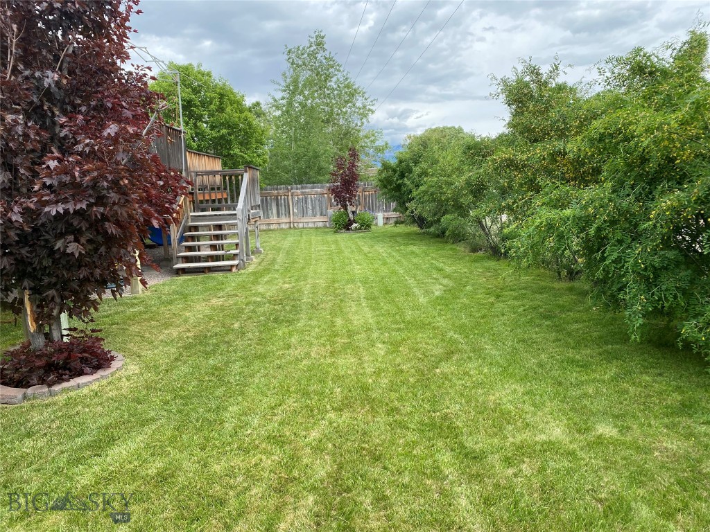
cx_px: 355
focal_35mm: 26
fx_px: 533
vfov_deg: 53.1
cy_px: 266
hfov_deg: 67.3
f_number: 1.8
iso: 32
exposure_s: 1/949
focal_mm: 4.25
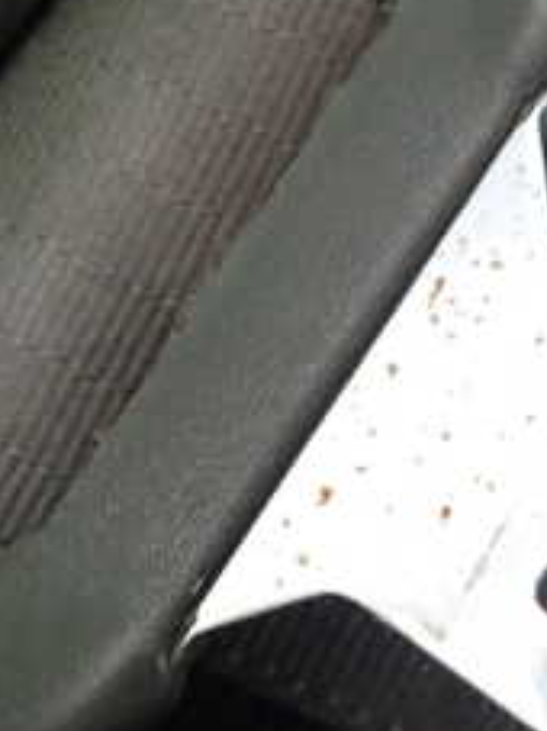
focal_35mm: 66
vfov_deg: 29.3
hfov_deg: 22.2
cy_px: 290
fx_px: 1392
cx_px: 338
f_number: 2
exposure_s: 1/30
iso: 250
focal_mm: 4.5
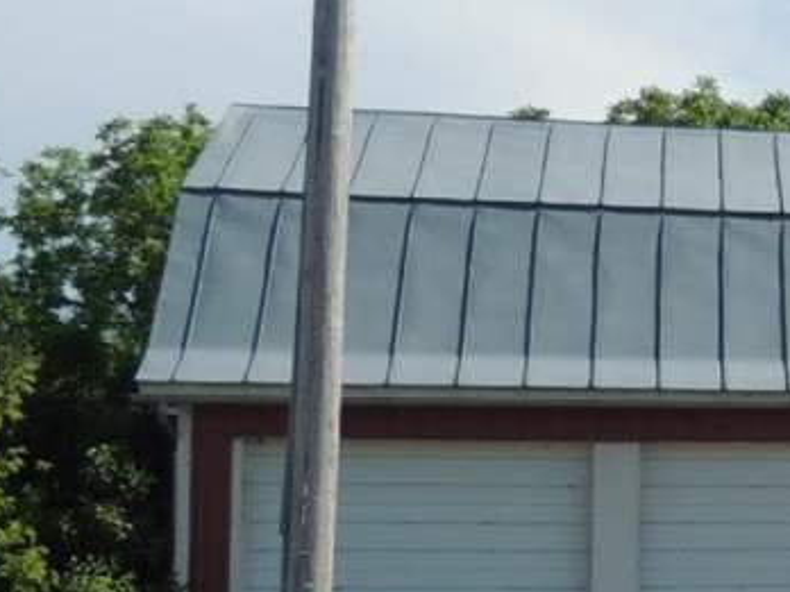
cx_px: 1312
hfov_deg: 16.6
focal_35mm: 103
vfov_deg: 14.3
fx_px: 2351
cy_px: 397
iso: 100
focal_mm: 4.9
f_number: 3.1
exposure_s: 1/1600
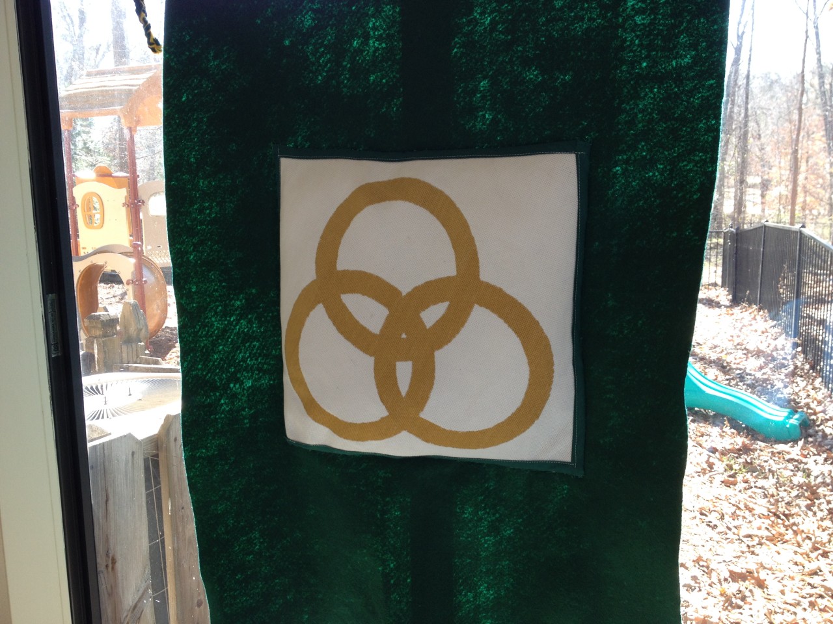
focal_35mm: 35
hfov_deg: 52.6
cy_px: 312
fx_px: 842
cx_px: 416
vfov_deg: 40.7
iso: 64
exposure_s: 1/120
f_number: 2.4
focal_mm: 4.28
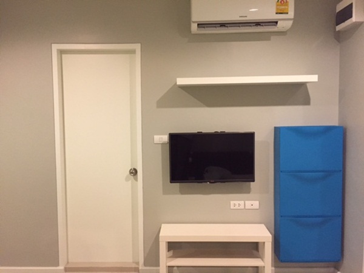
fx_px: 305
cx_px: 182
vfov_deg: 48.2
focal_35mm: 29
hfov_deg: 61.7
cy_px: 136
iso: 250
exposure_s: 1/20
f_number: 2.2
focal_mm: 4.15
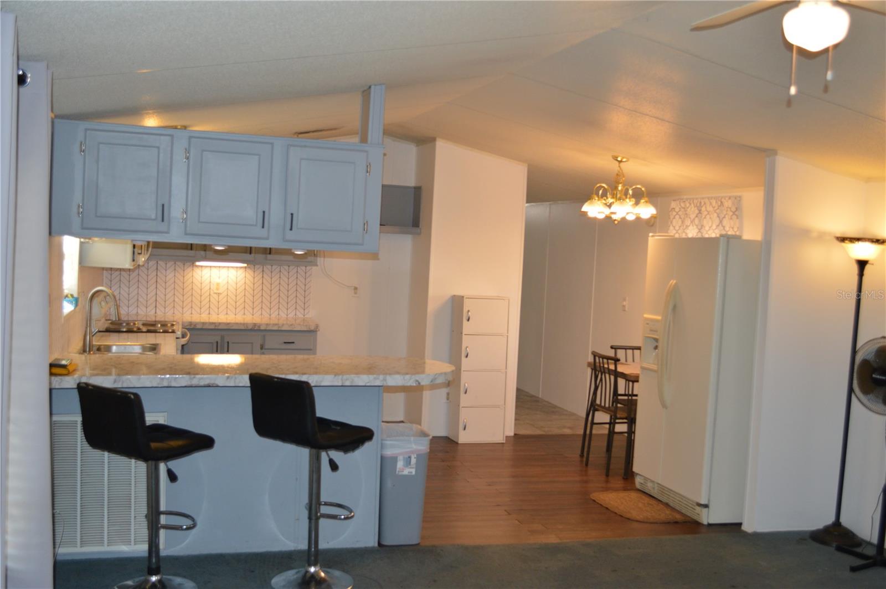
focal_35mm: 39
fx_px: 959
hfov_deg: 49.6
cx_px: 443
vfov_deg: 34.1
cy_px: 294
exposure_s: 1/60
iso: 500
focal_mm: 26
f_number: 4.2
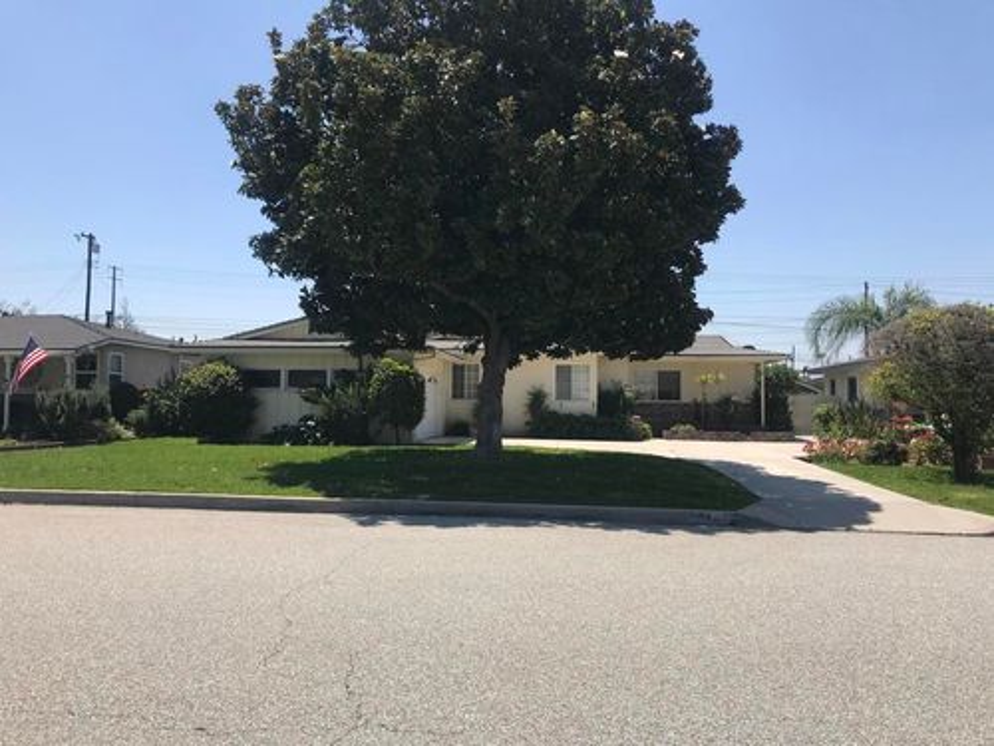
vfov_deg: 49.7
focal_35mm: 28
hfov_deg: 63.4
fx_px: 804
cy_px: 373
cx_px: 497
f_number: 1.8
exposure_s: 1/2336
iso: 20
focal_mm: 3.99
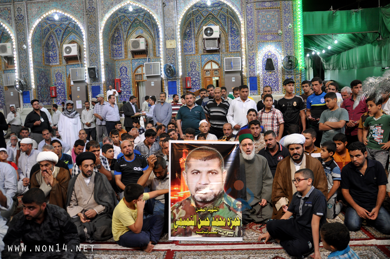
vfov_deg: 47.8
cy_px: 130
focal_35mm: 27
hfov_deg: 67.4
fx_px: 292
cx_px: 195
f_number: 4
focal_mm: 18
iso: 500
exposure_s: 1/60
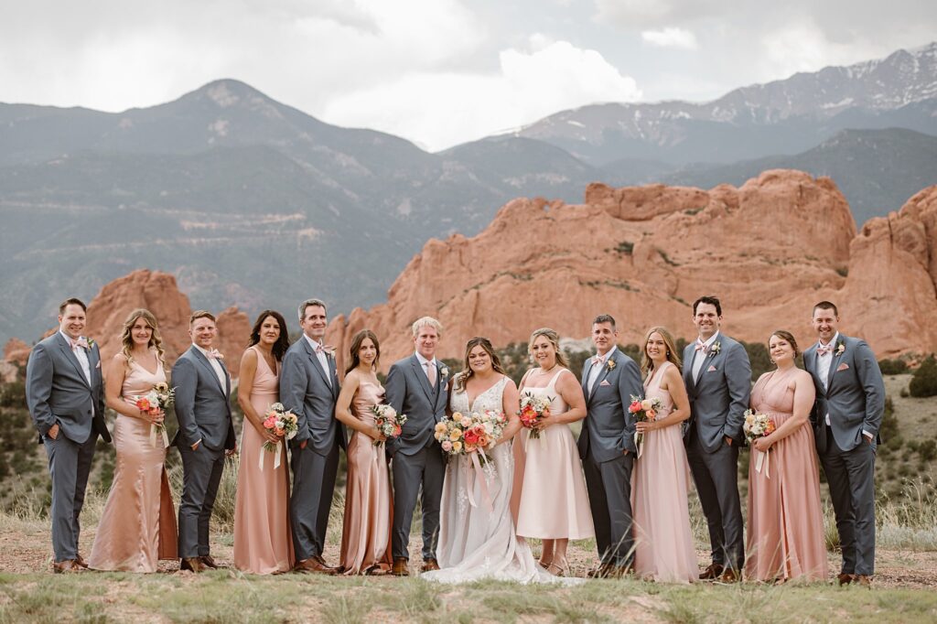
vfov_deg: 19.4
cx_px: 468
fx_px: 1821
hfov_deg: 28.9
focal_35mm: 70
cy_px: 312
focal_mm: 70
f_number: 3.2
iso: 200
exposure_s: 1/640
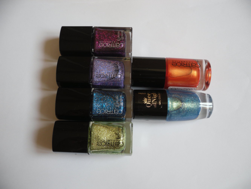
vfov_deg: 32.2
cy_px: 94
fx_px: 326
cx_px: 126
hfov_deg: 42.1
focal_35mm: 45
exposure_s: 1/59
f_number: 3.5
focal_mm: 6.3
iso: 100
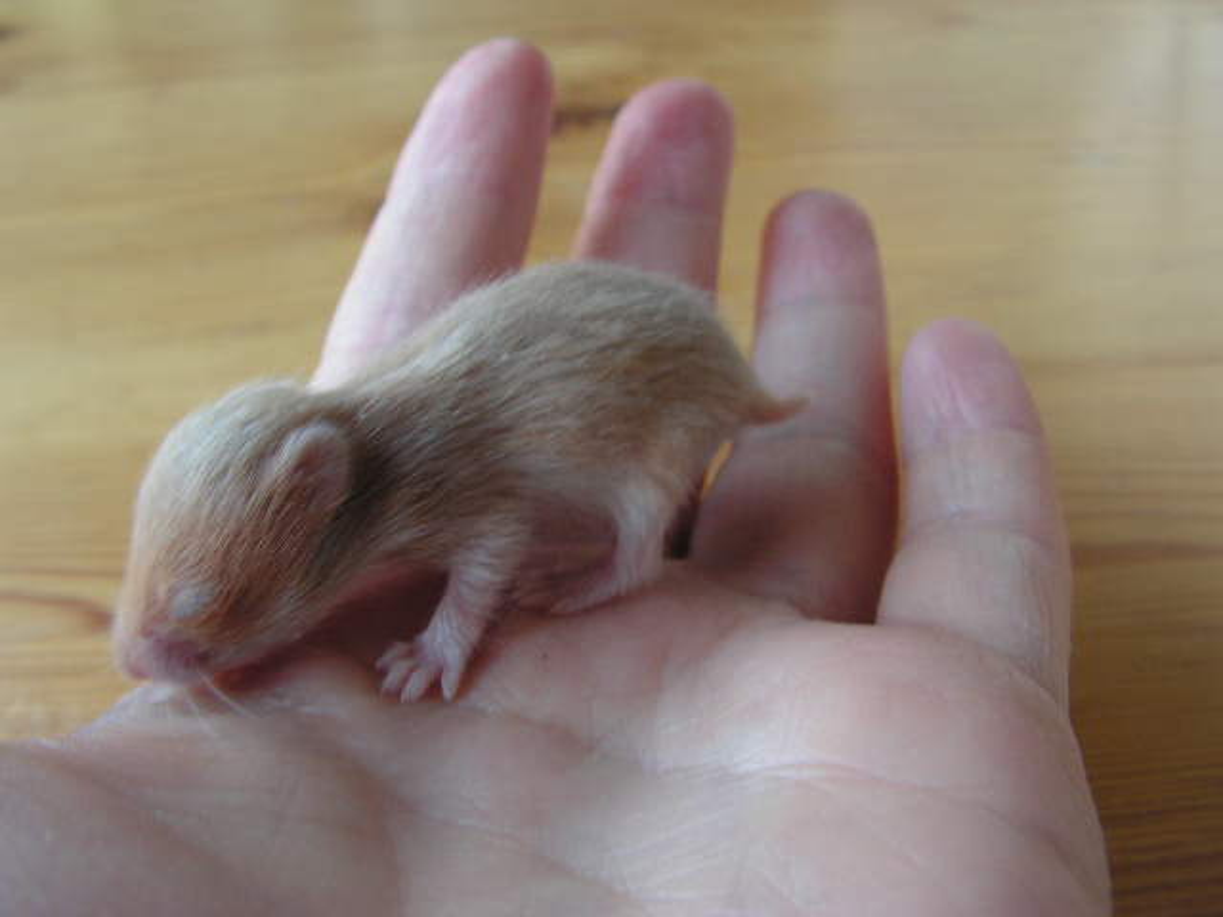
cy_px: 458
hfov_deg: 51.4
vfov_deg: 39.7
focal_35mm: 36
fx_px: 1272
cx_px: 612
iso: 125
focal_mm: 6
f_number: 3.2
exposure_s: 1/30
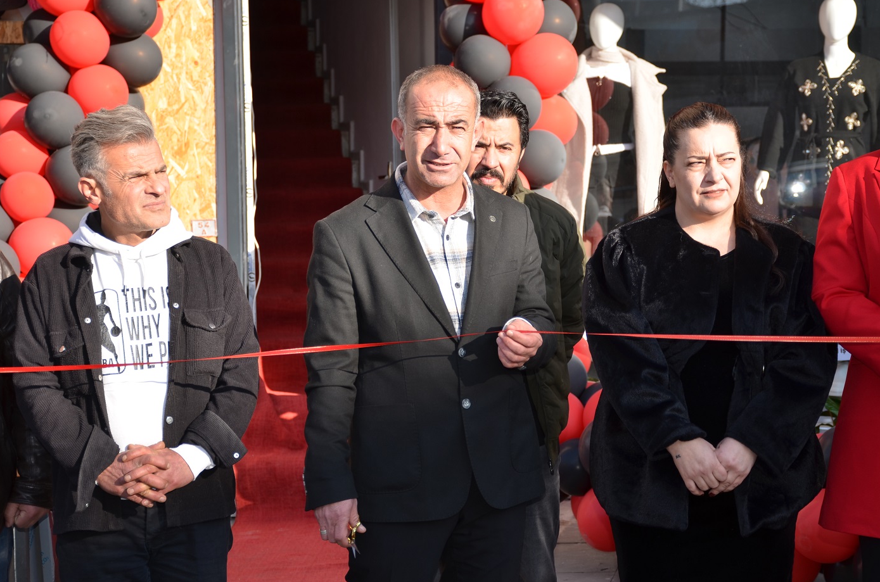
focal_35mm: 81
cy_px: 295
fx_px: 1975
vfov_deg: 16.8
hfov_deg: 25.1
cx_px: 447
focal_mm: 50
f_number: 4.8
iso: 100
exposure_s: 1/250
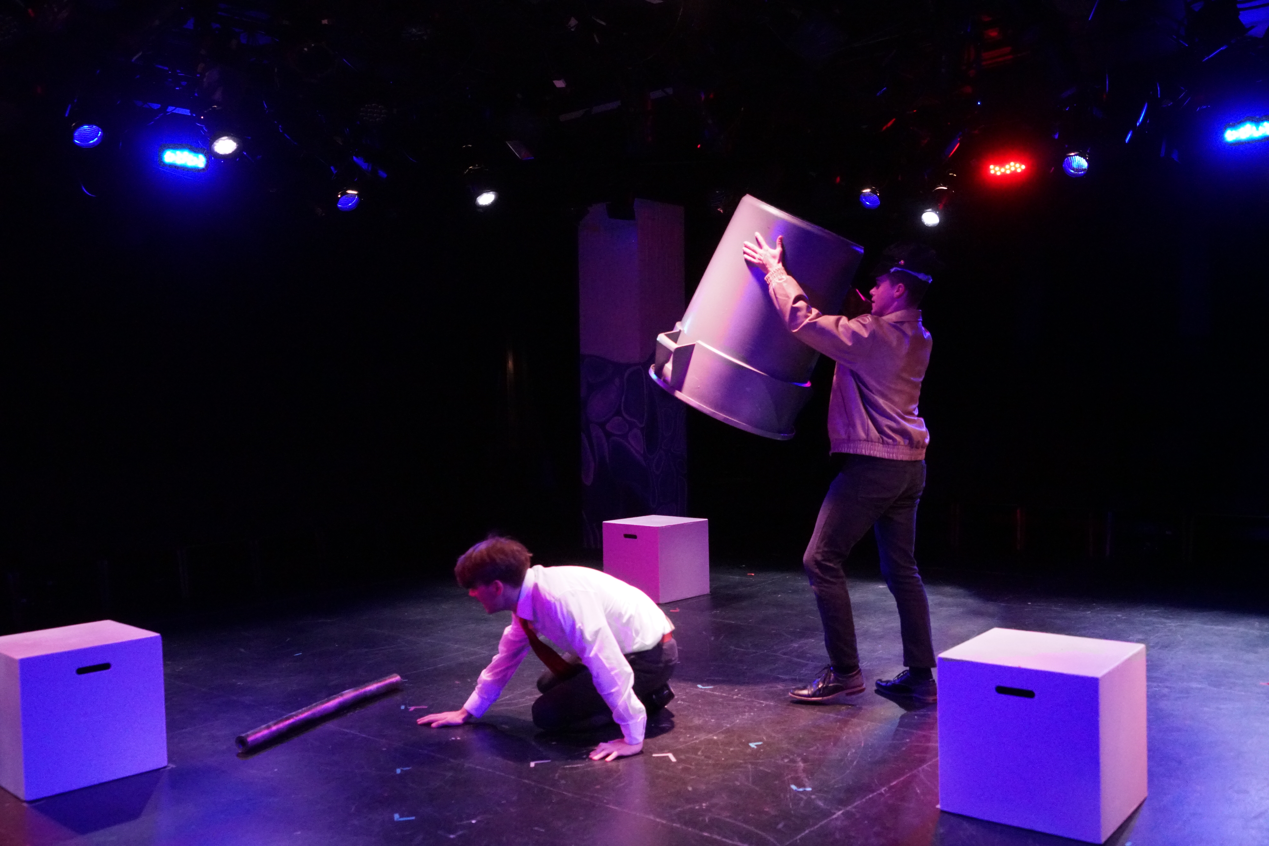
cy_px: 423
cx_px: 634
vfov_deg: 41.1
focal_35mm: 32
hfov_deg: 58.7
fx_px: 1128
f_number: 5
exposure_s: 1/200
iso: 16000
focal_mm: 32
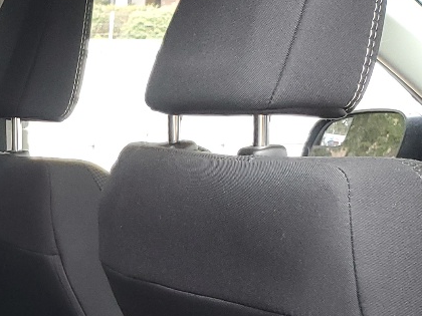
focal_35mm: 99
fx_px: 1207
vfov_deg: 13.9
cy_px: 491
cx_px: -221
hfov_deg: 17.7
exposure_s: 1/120
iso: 72
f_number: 1.5
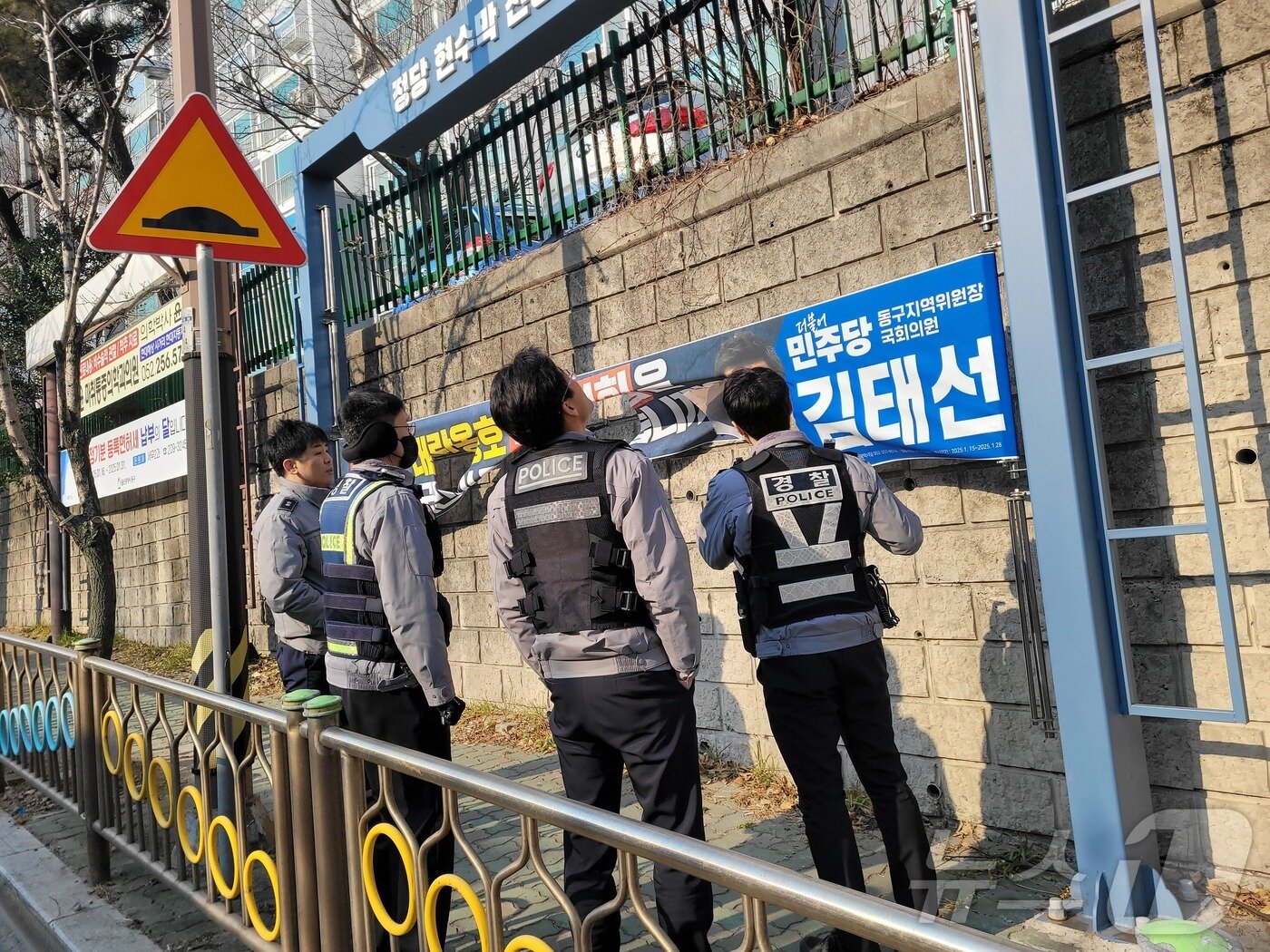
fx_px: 954
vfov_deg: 53.1
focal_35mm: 26
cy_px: 476
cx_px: 635
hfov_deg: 67.3
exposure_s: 1/1332
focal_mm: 5.4
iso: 40
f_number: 1.8
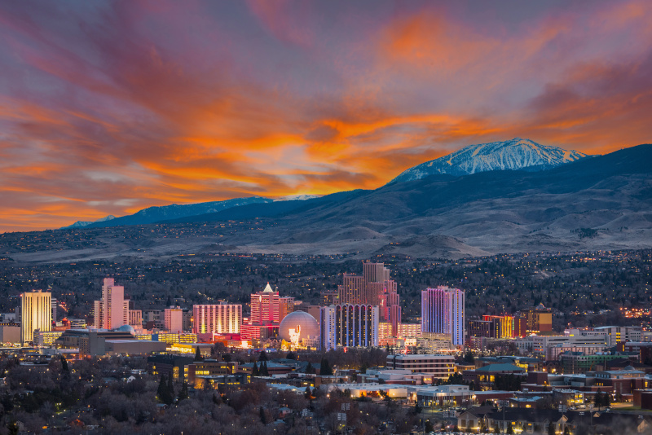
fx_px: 2265
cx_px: 326
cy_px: 218
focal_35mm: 125
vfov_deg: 11.0
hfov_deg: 16.4
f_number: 3.5
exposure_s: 1/13
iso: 640
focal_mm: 125
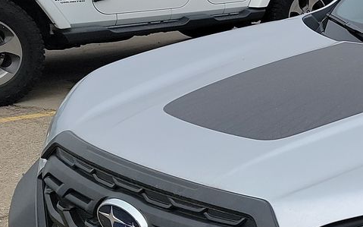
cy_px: 195
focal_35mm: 85
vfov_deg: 15.2
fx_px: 841
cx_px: 500
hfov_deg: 21.5
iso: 93
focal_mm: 6.7
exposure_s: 1/119
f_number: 1.8
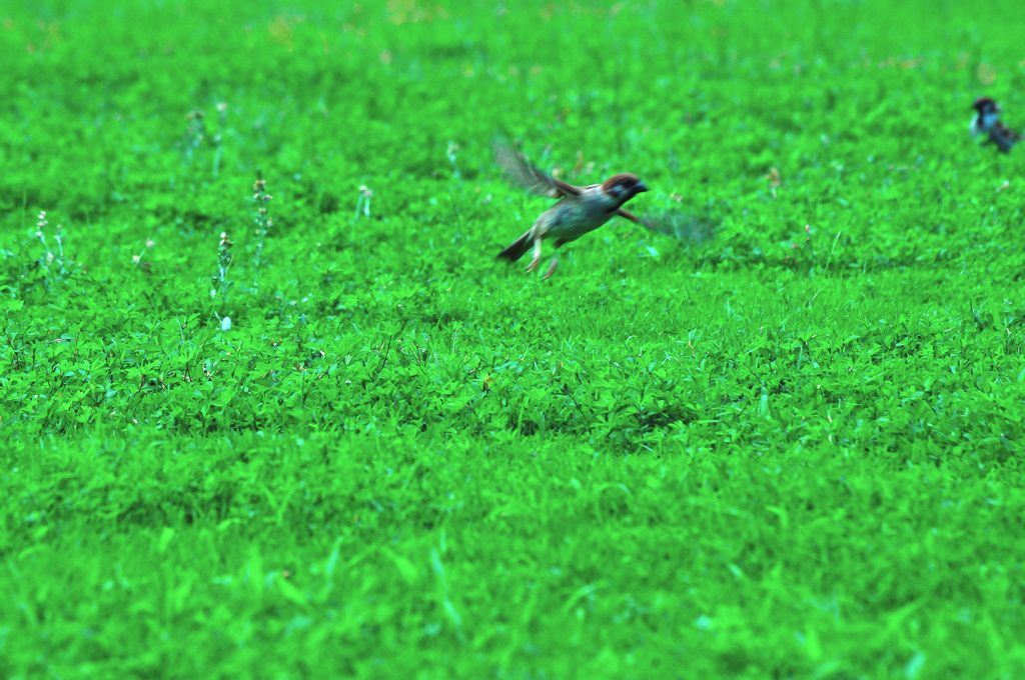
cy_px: 340
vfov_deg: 4.6
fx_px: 8531
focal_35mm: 300
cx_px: 512
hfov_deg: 6.9
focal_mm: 200
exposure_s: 1/320
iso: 2200
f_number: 13
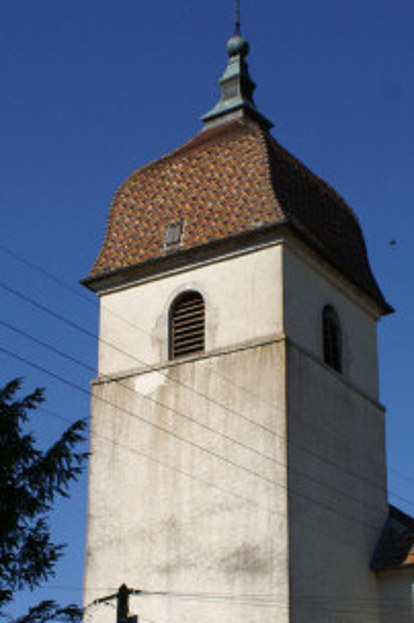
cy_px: 422
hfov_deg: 19.7
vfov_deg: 29.0
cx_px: 172
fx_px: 1193
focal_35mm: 69
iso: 400
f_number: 9
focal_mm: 28
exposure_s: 1/1250
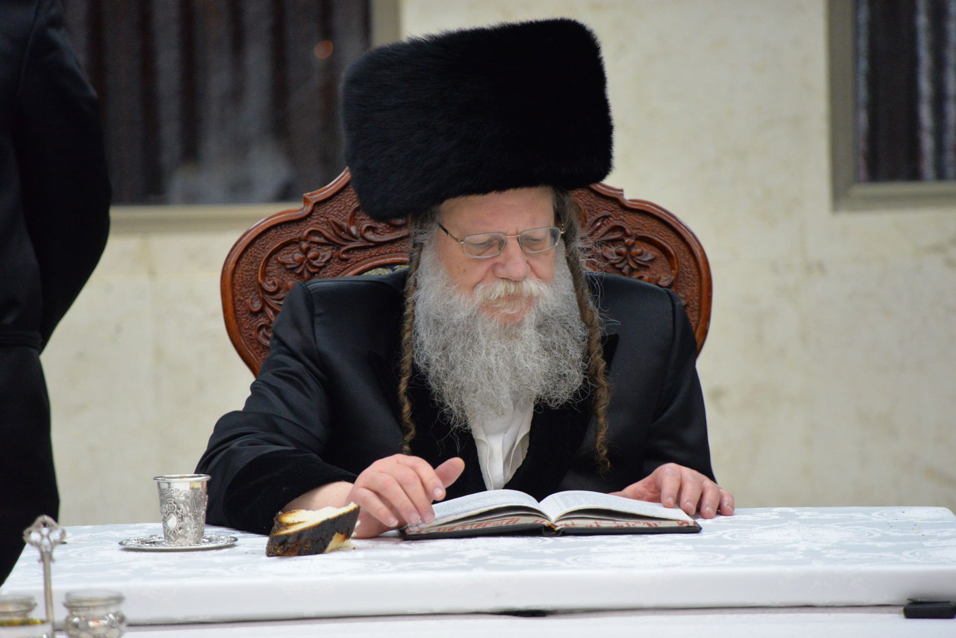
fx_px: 7968
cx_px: 478
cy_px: 319
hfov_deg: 6.9
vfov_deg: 4.6
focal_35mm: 300
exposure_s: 1/200
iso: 4000
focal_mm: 300
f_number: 6.3
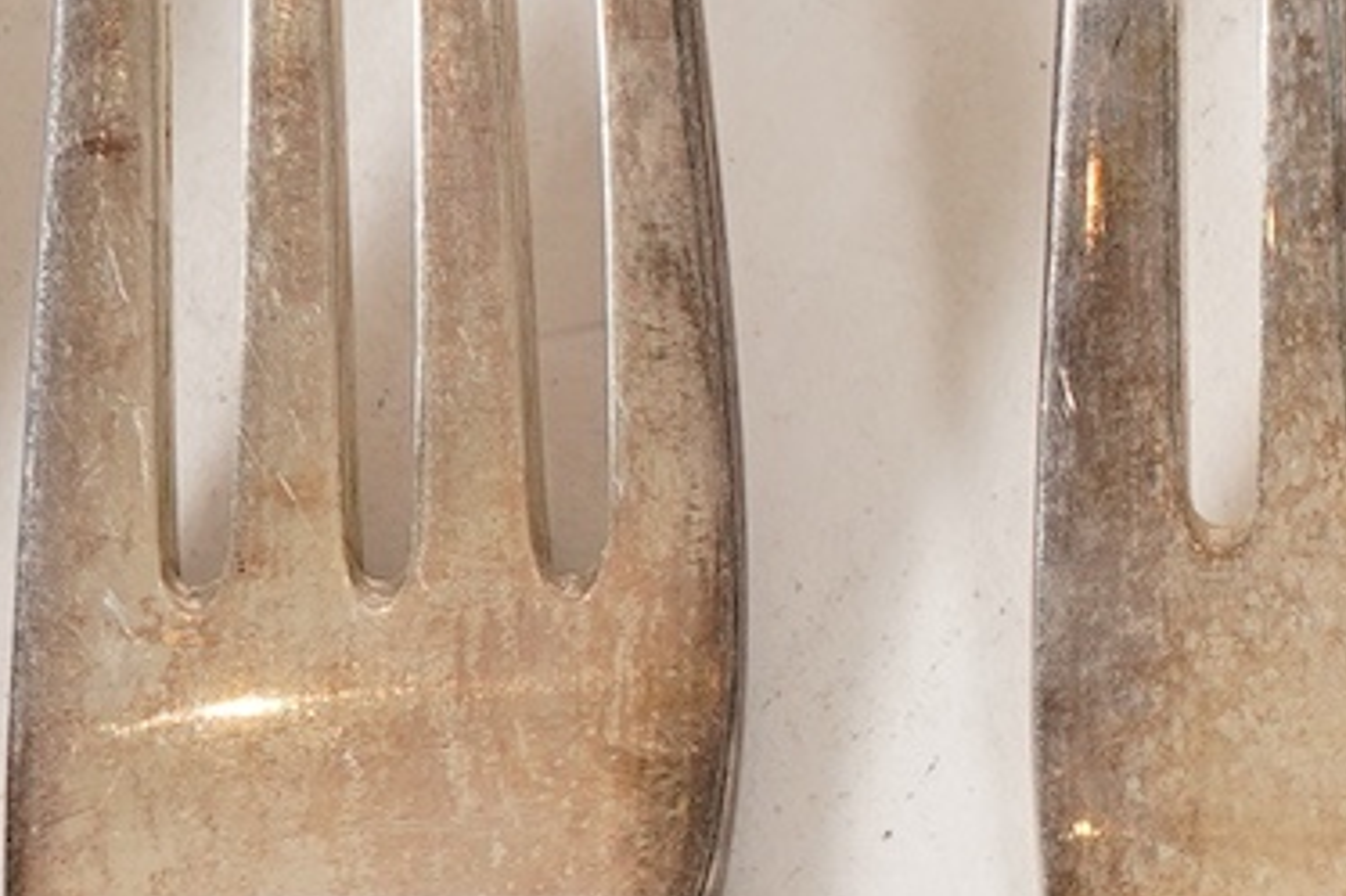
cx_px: 2273
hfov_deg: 9.7
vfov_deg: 6.8
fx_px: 7586
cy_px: 232
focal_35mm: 203
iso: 400
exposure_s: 1/125
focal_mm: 30
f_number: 16
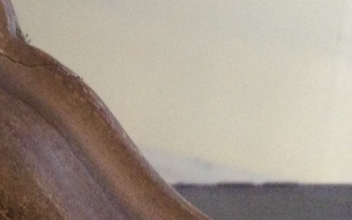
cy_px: 10
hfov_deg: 22.0
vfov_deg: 13.7
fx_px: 902
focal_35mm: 94
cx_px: 117
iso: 250
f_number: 2.4
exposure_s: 1/25
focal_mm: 3.3
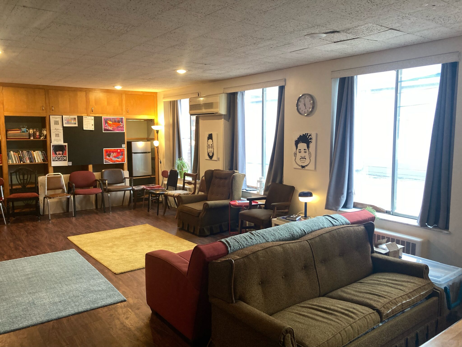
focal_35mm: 28
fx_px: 374
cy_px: 174
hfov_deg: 63.4
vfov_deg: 49.7
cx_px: 231
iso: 160
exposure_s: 1/60
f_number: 1.8
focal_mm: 3.99
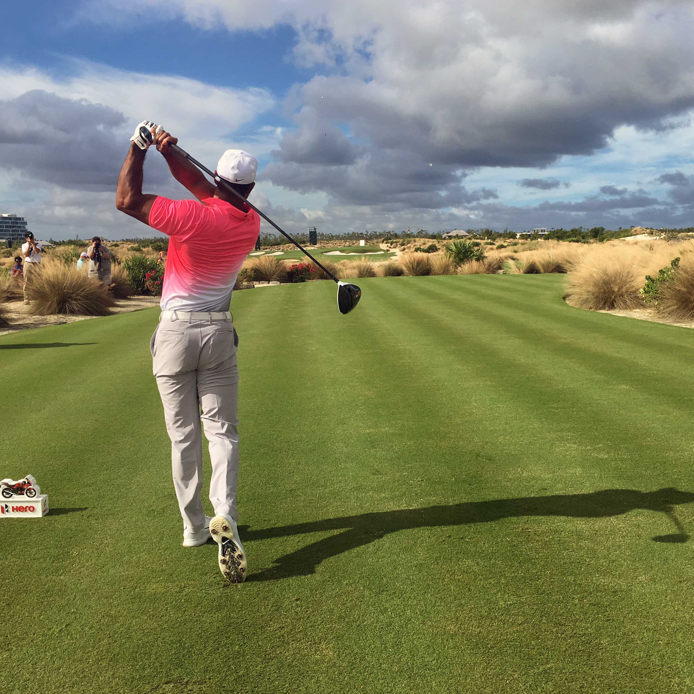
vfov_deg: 47.2
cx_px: 354
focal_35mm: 35
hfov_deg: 47.2
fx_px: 794
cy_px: 340
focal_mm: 4.15
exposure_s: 1/2404
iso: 25
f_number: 2.2
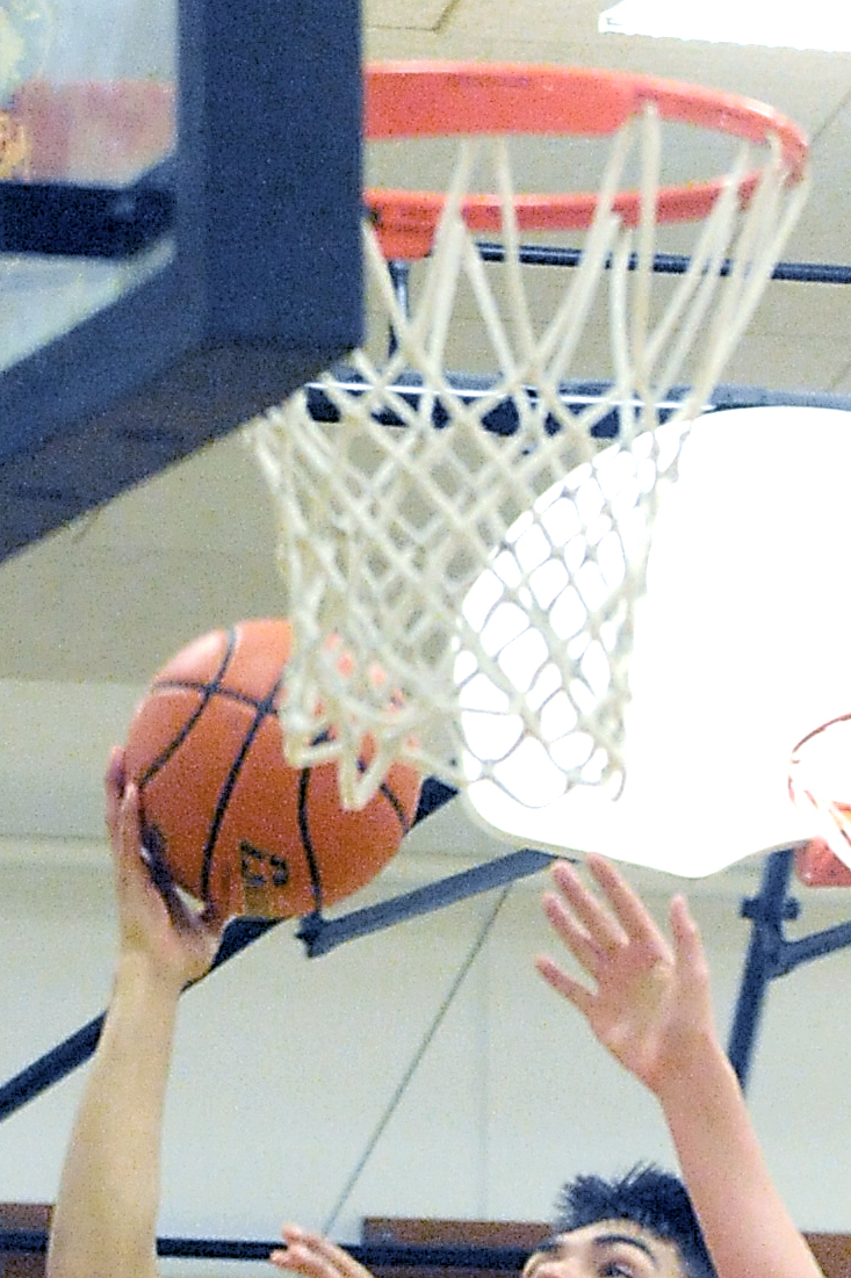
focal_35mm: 317
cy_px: 2079
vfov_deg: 6.4
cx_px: 348
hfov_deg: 4.3
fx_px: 11250
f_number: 4.5
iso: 6400
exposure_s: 1/640
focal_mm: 82
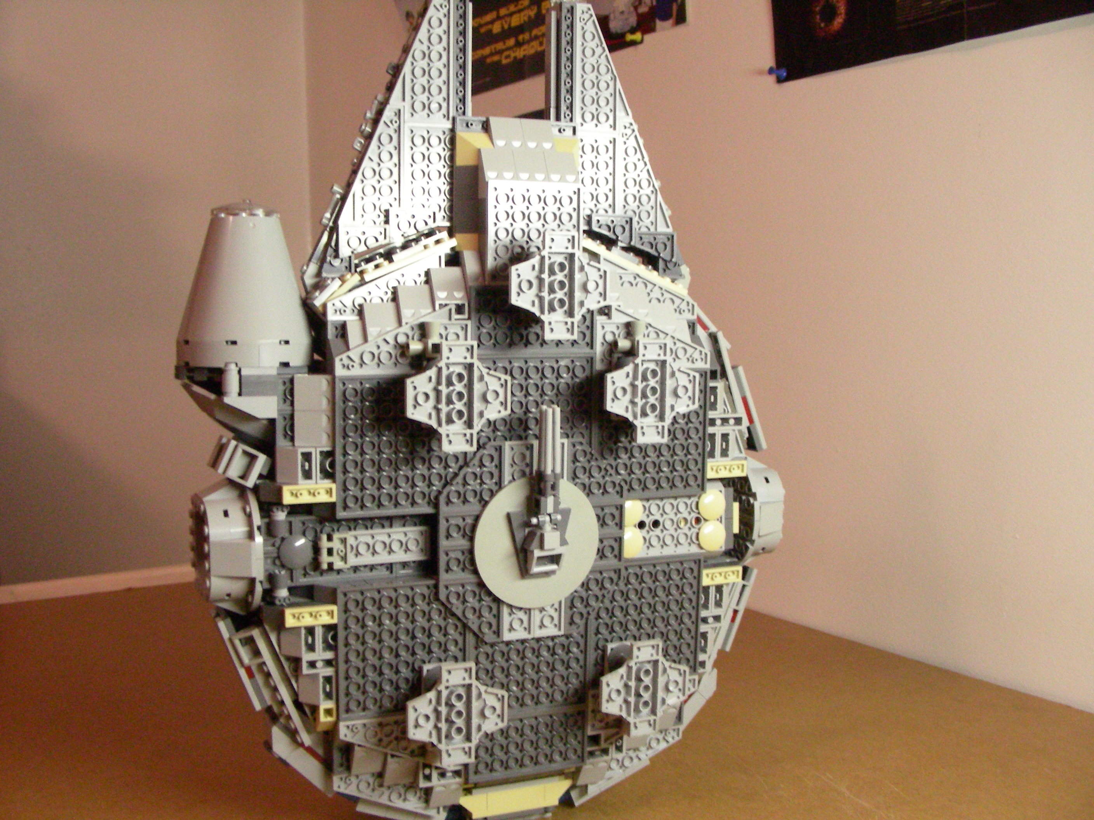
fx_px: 1201
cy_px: 410
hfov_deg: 49.0
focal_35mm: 38
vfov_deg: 37.7
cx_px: 547
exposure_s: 1/21
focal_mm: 6.3
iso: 400
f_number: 3.5
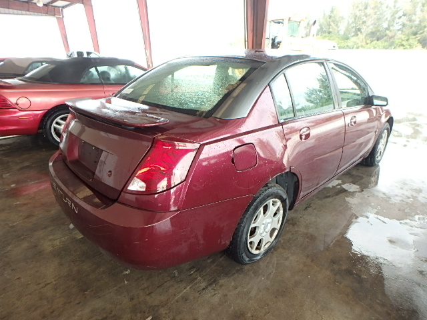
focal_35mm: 21
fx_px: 259
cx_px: 214
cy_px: 160
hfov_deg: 79.0
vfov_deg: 63.4
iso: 125
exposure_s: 1/80
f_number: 3.5
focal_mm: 3.7
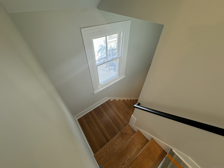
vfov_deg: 85.7
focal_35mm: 14
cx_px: 112
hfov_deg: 102.1
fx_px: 91
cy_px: 84
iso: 64
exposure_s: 1/120
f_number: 2.2
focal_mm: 2.22
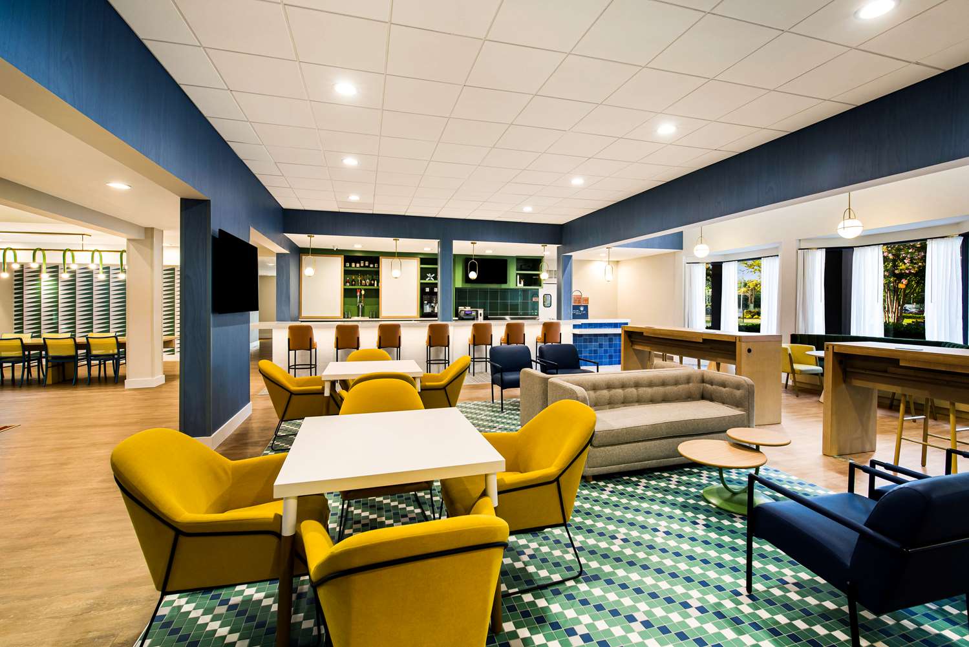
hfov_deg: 100.4
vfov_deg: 77.4
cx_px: 484
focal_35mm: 15
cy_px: 324
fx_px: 404
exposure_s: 1/8
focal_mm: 15
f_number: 8
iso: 400
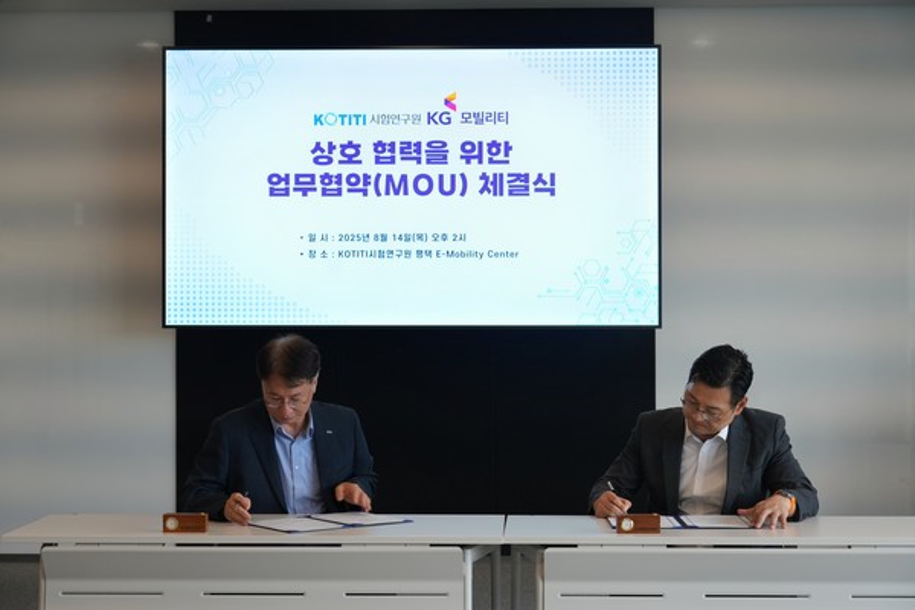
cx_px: 458
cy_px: 305
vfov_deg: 21.9
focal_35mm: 62
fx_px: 1576
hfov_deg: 32.4
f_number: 4.5
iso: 400
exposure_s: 1/80
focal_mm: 62
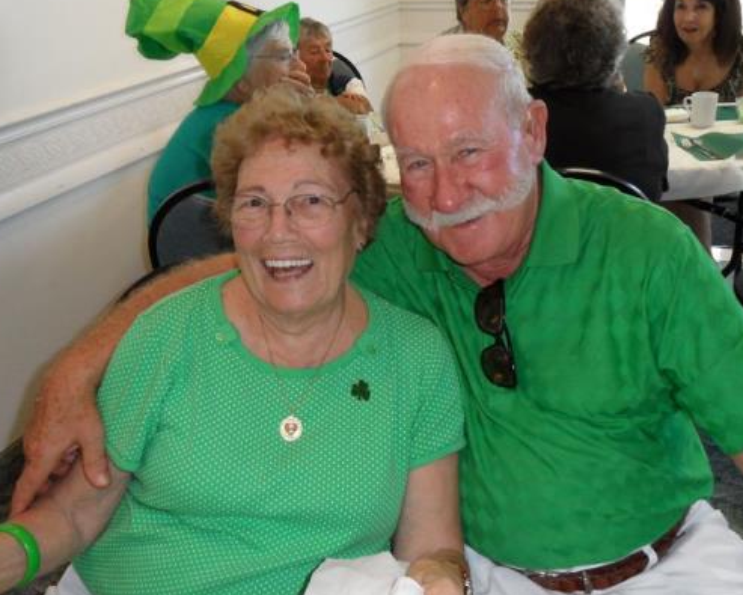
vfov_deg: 39.2
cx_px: 356
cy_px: 292
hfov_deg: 47.9
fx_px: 836
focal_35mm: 38
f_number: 3.4
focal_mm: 5.3
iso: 200
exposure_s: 1/30
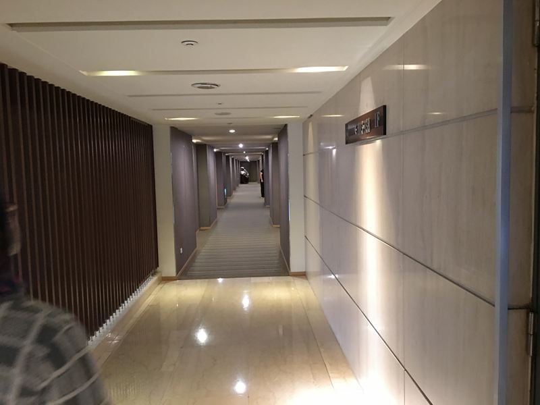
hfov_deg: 61.7
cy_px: 202
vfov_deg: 48.2
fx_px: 452
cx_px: 270
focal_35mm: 29
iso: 50
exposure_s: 1/4
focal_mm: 4.15
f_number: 2.2
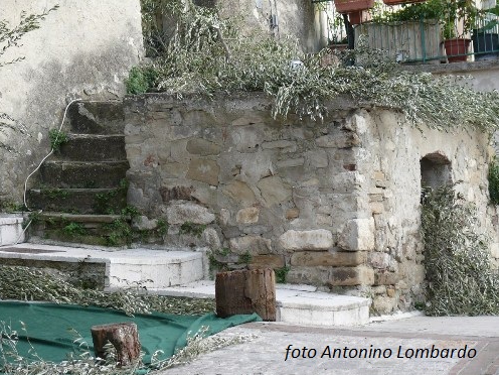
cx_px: 248
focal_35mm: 121
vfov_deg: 12.2
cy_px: 188
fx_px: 1744
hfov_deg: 16.3
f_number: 4
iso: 200
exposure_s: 1/160
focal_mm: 25.4
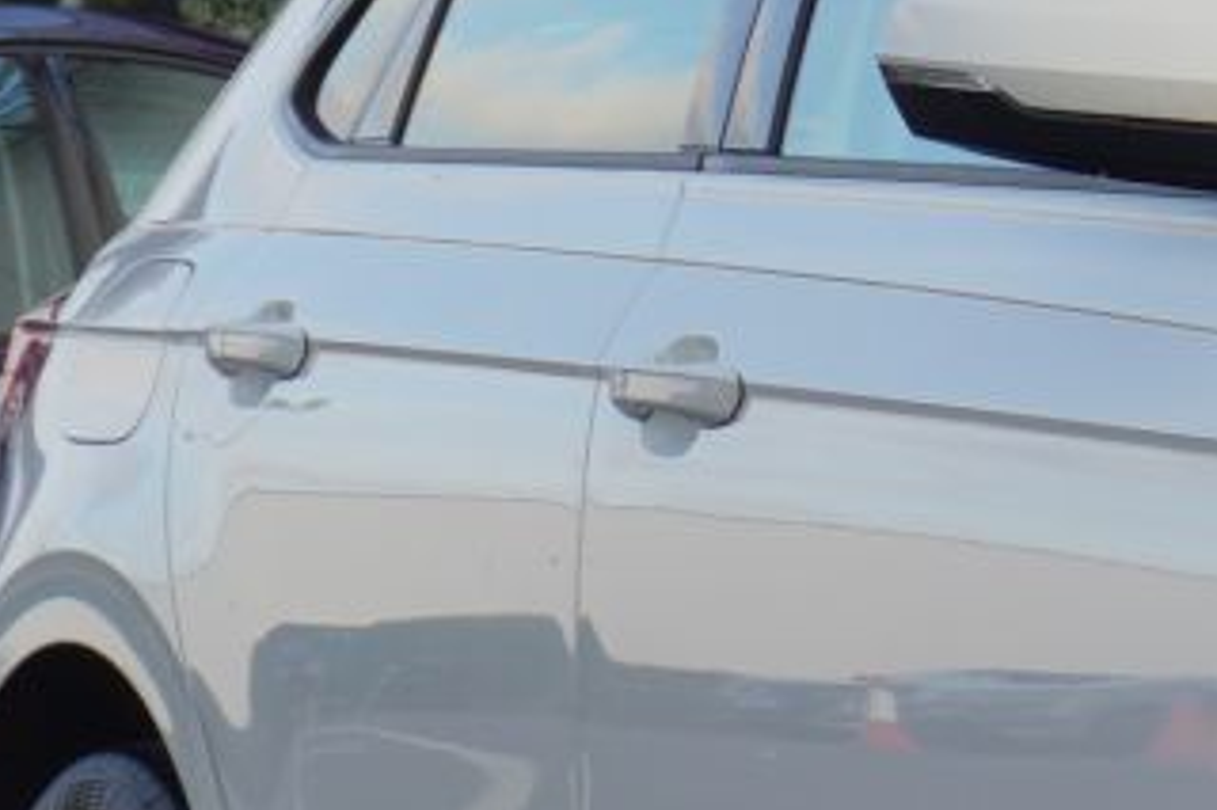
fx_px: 10643
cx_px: 2206
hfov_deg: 6.4
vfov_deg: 4.4
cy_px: 373
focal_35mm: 315
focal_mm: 42
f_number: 5.6
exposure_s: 1/160
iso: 200
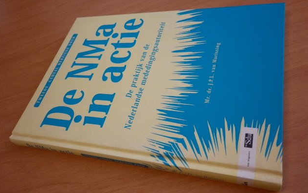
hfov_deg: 62.9
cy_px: 100
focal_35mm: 30
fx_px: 252
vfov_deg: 41.9
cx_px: 153
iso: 80
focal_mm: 5
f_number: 2.8
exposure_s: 1/50
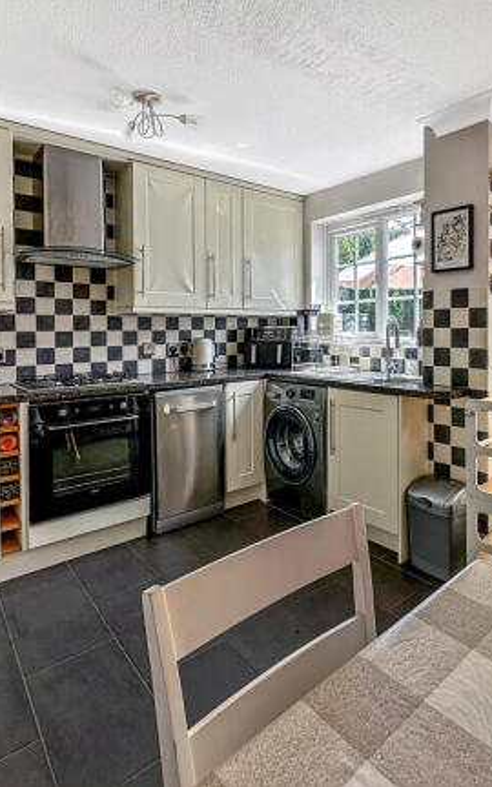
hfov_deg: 58.6
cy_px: 394
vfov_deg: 85.1
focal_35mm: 20
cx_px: 320
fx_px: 429
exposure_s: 1/100
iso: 40
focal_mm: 2.22
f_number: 2.2
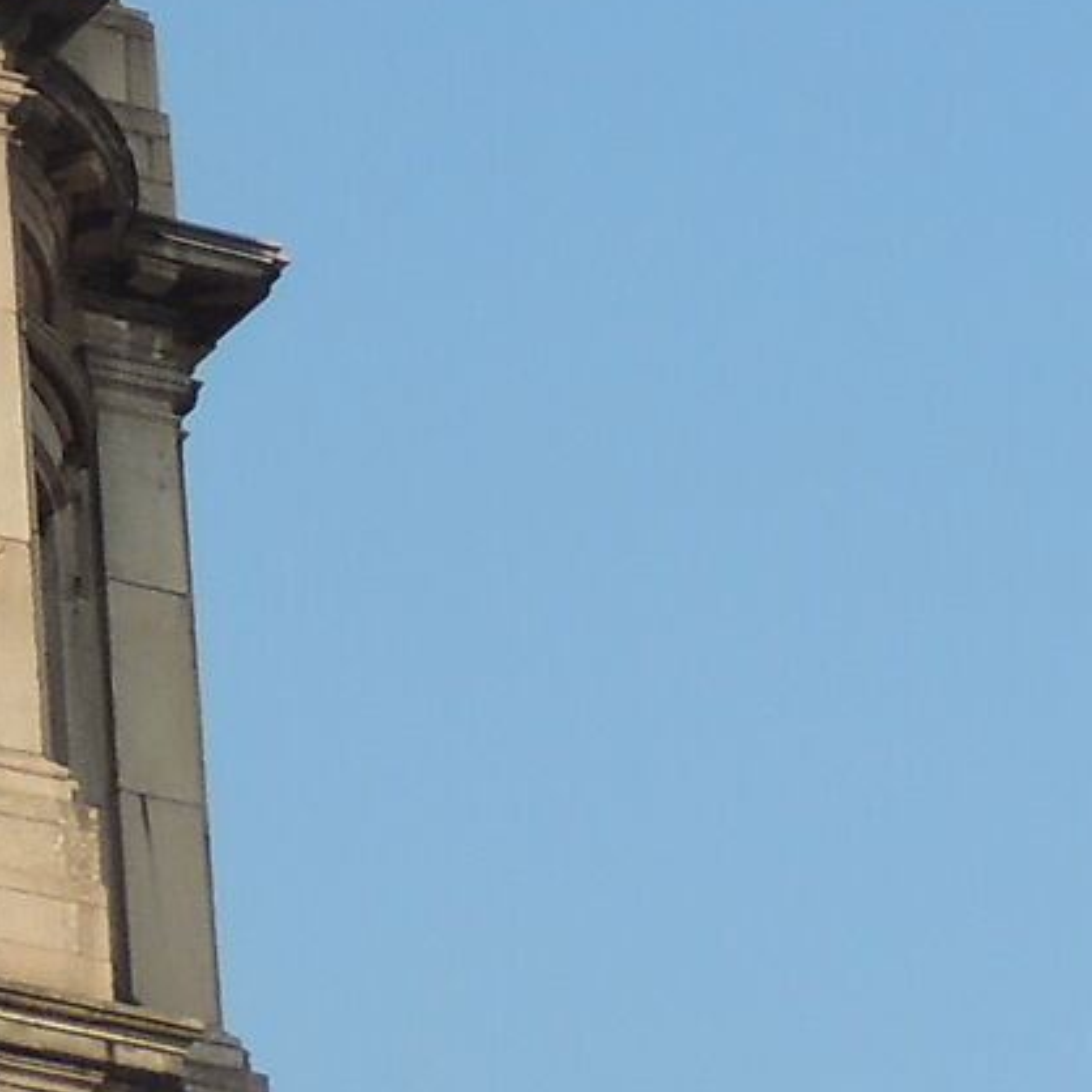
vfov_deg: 6.1
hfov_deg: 6.2
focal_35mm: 279
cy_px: -943
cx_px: -768
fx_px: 9958
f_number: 3.7
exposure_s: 1/640
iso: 100
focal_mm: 9.8
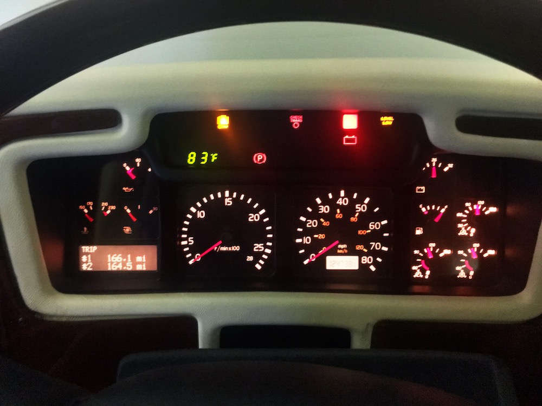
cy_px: 203
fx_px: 454
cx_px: 271
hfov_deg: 61.7
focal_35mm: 29
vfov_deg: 48.2
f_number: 2.2
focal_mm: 4.15
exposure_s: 1/20
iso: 200
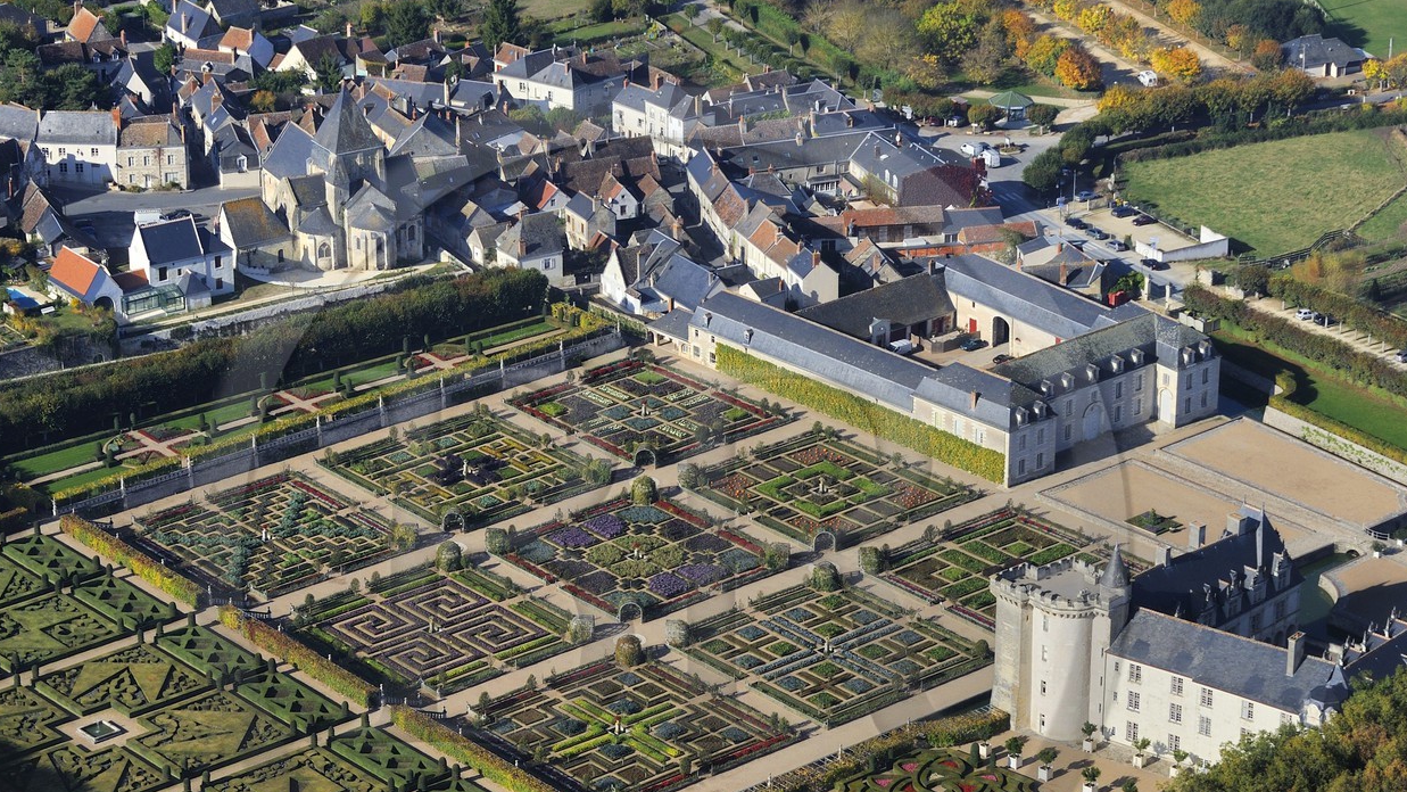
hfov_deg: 19.3
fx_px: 4141
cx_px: 659
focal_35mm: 111
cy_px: 558
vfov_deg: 10.9
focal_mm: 82
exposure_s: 1/1000
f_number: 9
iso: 400
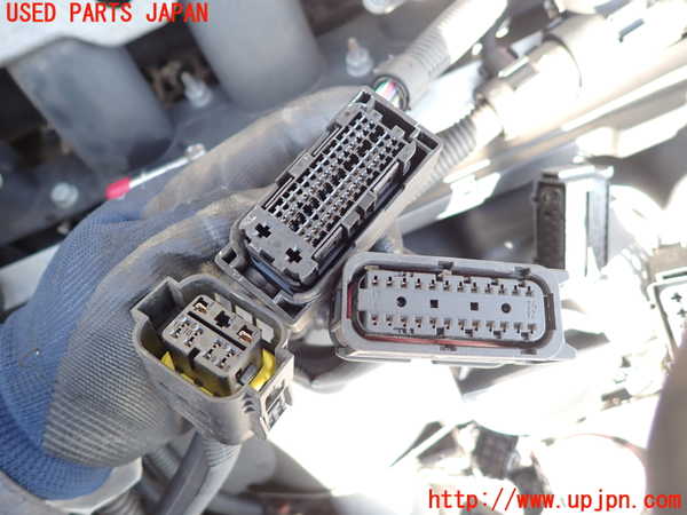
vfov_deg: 54.9
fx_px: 496
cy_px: 258
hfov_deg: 69.4
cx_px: 344
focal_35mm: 25
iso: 100
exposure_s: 1/60
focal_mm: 4.5
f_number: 2
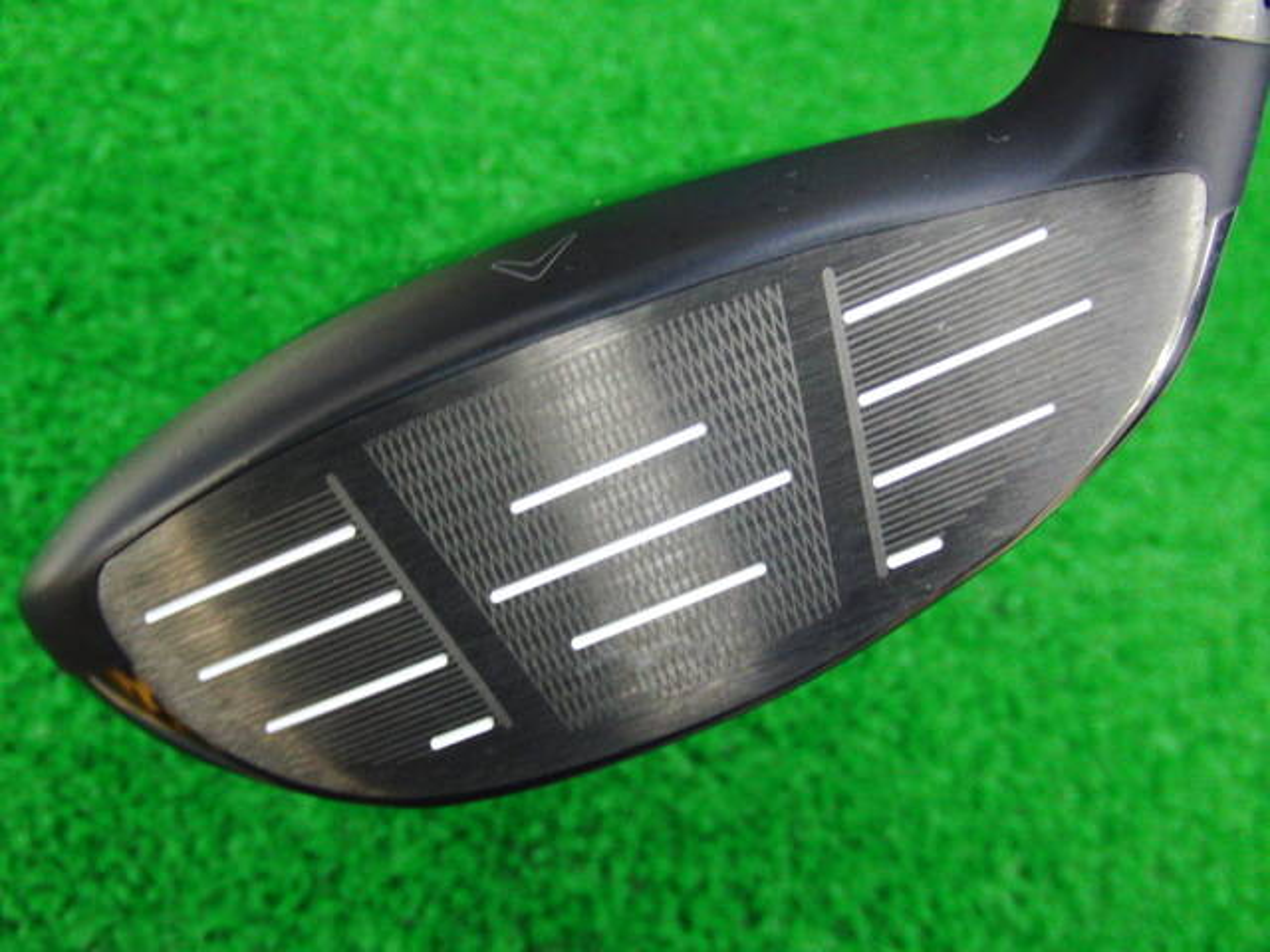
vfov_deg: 38.7
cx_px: 635
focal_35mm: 37
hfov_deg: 50.1
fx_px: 1357
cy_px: 476
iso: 400
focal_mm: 6.42
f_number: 3.6
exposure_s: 1/20
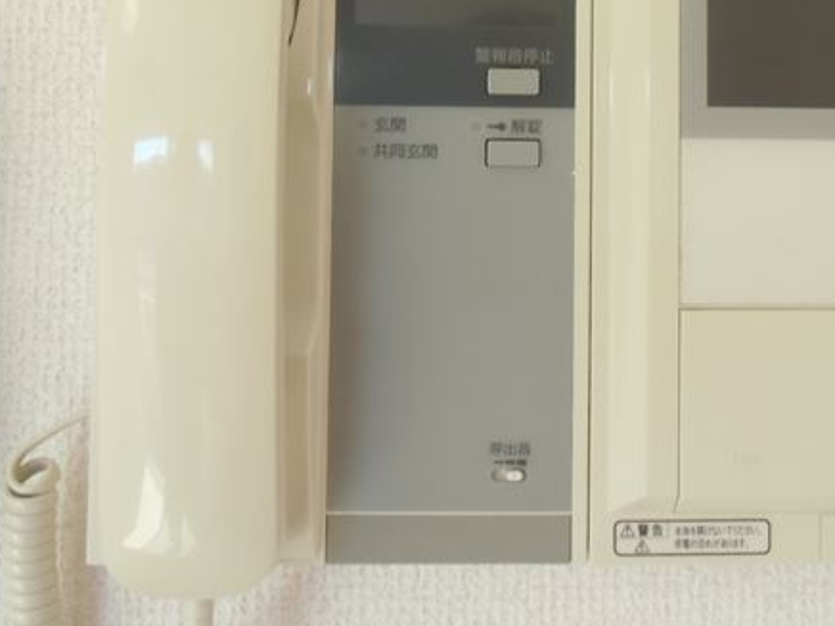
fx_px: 1061
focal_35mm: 44
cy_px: 167
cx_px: 525
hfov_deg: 42.6
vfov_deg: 32.3
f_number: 3
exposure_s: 1/80
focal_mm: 4.24
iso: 100
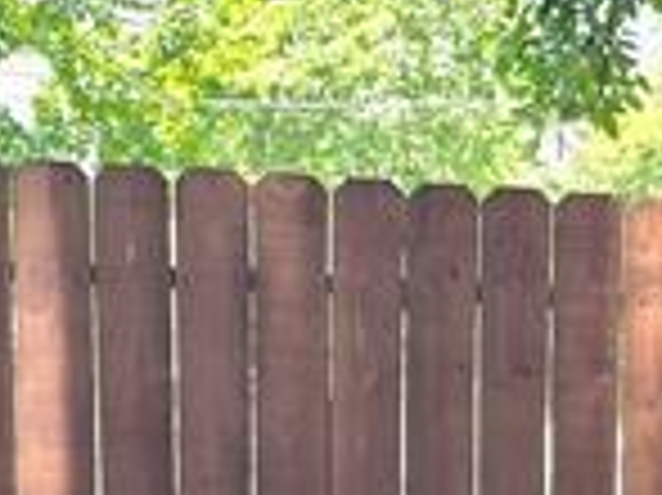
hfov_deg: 11.9
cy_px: 1012
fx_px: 3057
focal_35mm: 160
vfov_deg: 8.7
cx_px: 955
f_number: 1.7
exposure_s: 1/182
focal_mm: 6.3
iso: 16
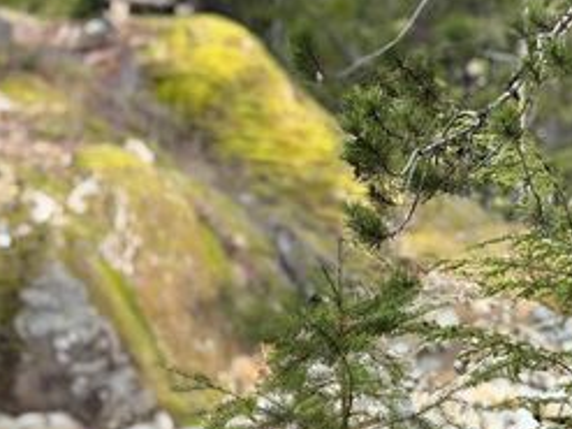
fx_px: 4013
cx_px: 477
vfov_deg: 6.1
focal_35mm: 243
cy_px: 119
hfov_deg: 8.1
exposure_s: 1/157
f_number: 2.8
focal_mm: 15.66
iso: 50
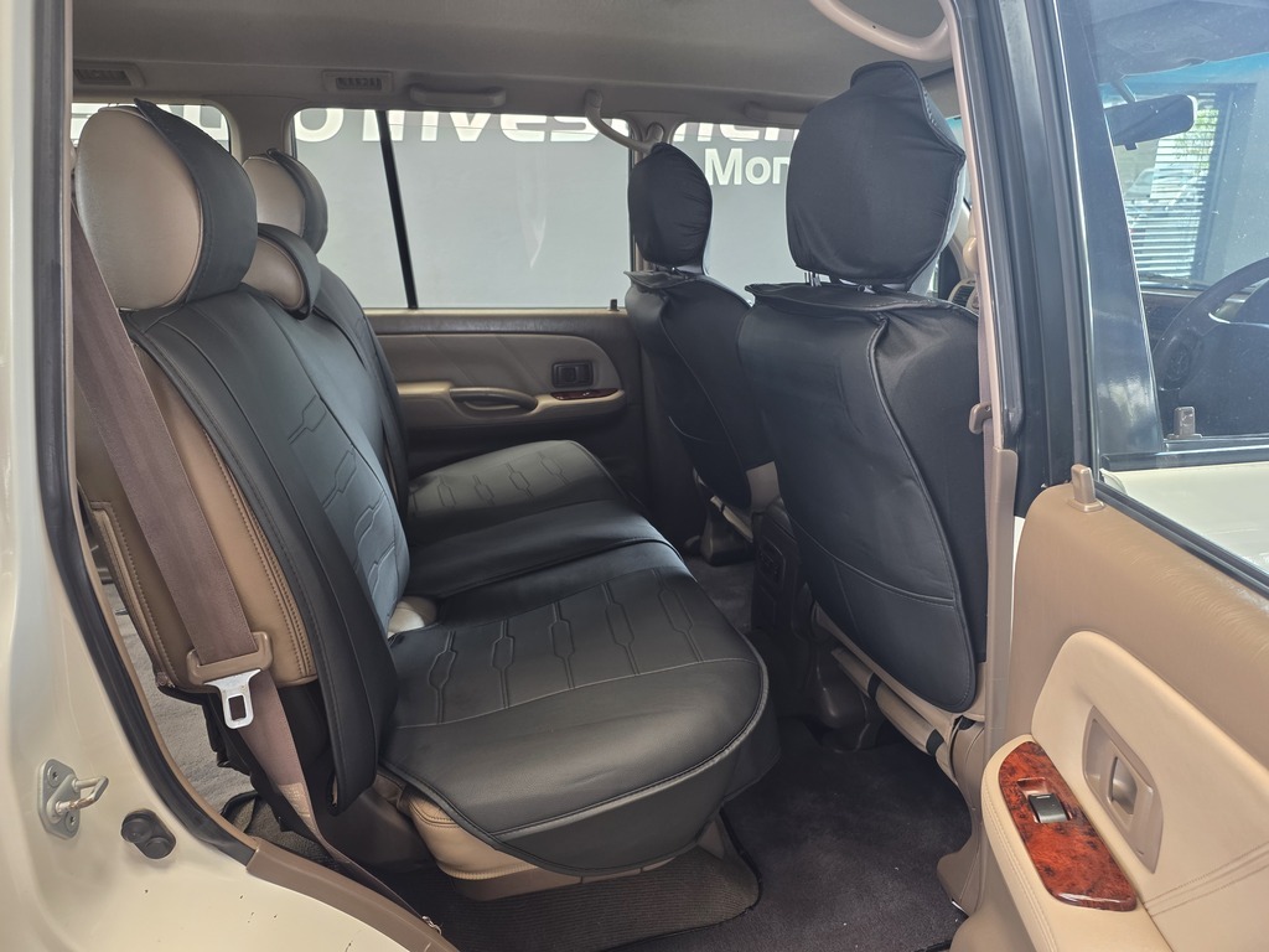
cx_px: 634
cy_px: 476
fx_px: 843
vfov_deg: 58.9
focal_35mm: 23
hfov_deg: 73.9
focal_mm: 6.25
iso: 125
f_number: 1.7
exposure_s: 1/100
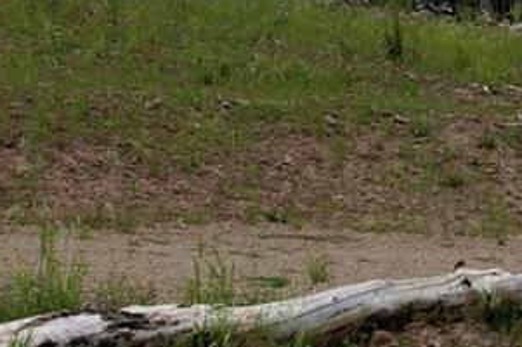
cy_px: -21
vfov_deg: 11.5
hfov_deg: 16.7
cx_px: 649
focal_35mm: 117
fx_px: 1695
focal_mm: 8.38
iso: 110
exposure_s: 1/1000
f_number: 2.8
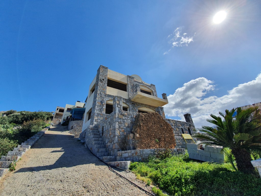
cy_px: 98
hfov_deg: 106.2
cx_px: 130
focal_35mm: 13
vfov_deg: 89.9
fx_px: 98
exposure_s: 1/1724
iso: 50
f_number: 2.2
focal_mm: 1.8
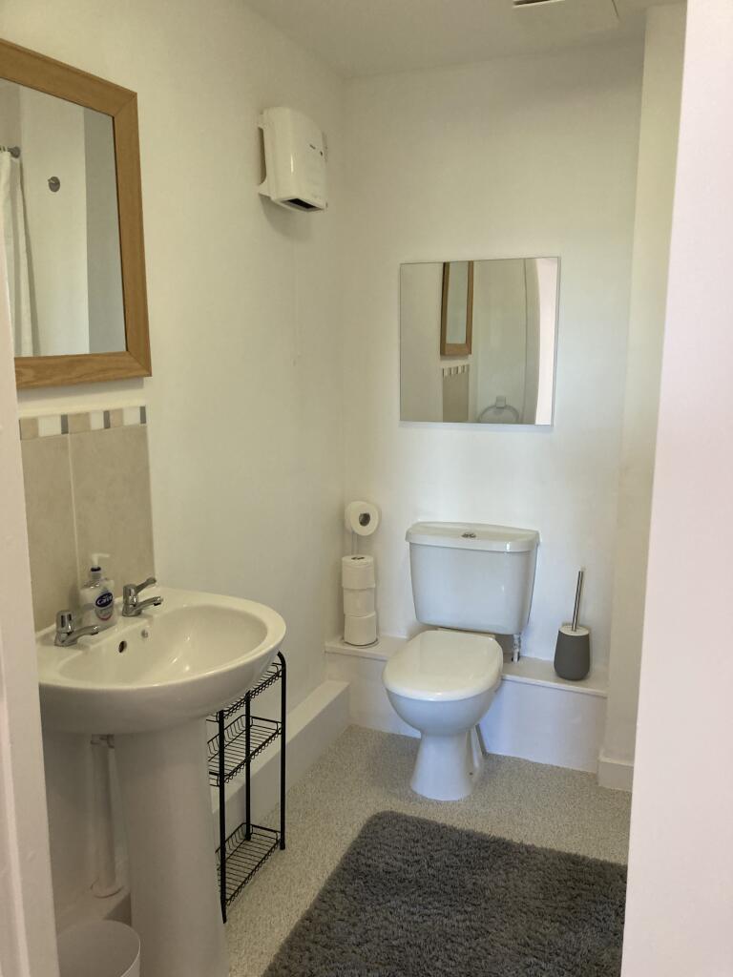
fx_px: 791
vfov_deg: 63.4
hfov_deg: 49.7
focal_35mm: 28
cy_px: 488
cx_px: 366
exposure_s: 1/50
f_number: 1.8
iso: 125
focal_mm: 3.99
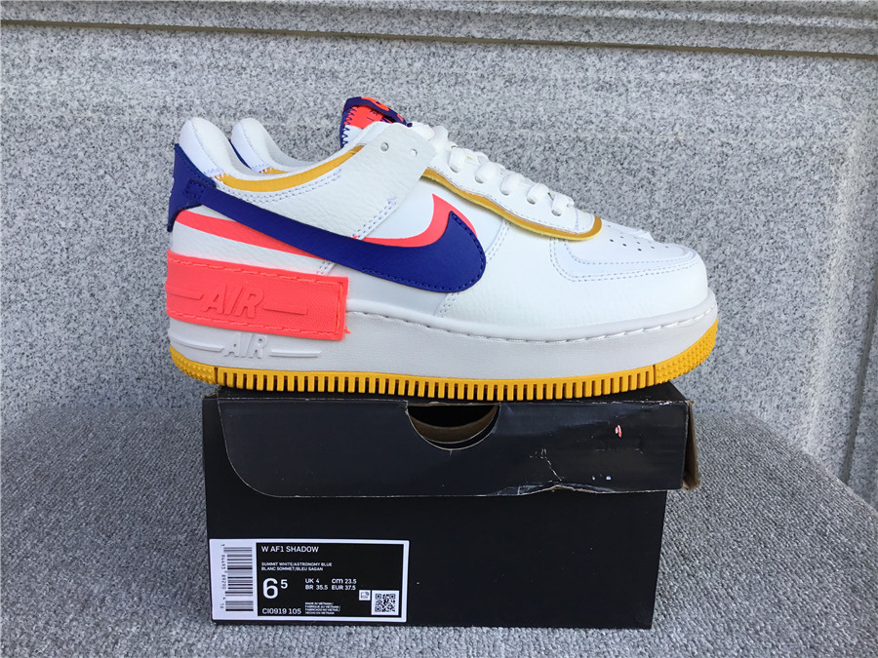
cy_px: 329
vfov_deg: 45.4
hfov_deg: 58.4
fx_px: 786
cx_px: 439
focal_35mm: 31
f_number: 2.4
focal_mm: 3.3
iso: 25
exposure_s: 1/310
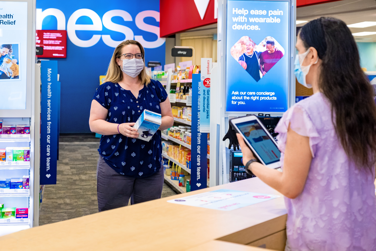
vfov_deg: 24.2
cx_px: 188
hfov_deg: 35.6
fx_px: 585
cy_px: 126
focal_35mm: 56
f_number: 2.8
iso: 800
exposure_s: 1/110
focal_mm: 37.6
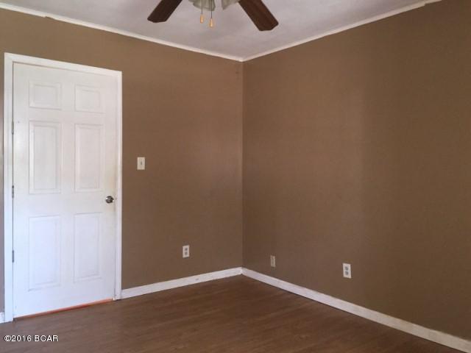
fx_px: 395
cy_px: 176
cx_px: 236
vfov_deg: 48.2
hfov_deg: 61.7
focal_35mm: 29
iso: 250
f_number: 2.2
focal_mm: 4.15
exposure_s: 1/16
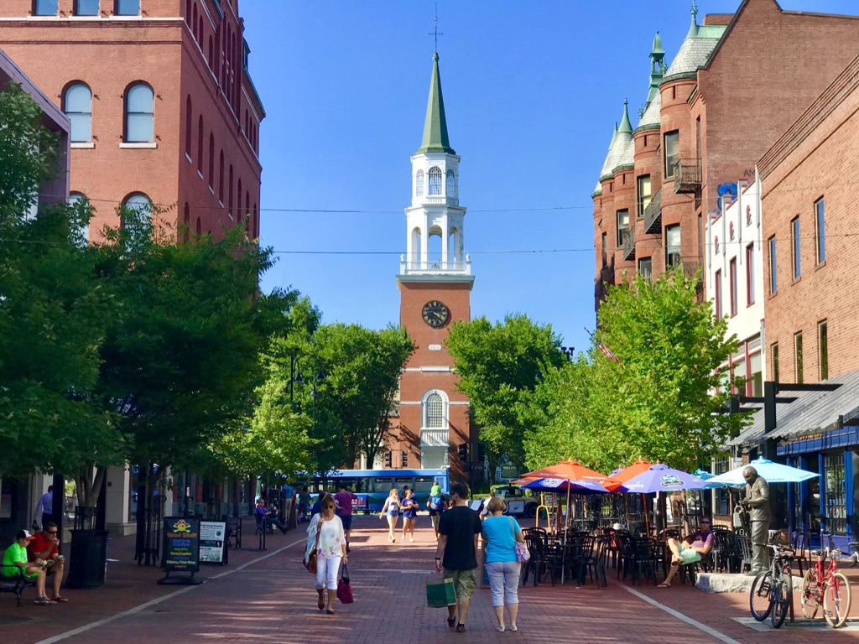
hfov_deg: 33.8
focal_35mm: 57
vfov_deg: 25.7
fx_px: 1414
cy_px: 322
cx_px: 430
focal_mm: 6.6
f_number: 2.8
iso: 20
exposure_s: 1/556
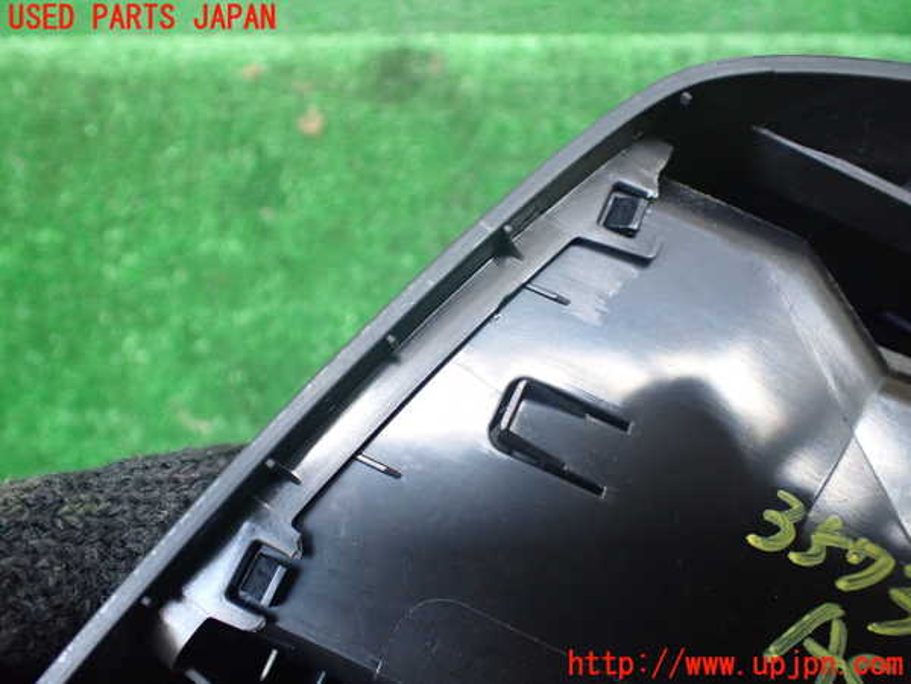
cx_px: 456
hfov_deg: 60.0
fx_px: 790
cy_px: 342
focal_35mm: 30
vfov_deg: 46.8
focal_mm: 5.4
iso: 800
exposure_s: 1/125
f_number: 2.3
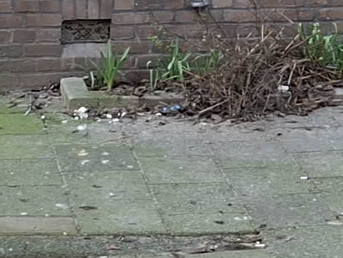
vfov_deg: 8.8
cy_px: -386
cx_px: 156
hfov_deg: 13.0
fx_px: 1506
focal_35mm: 152
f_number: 1.8
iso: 50
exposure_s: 1/123
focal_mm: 5.5
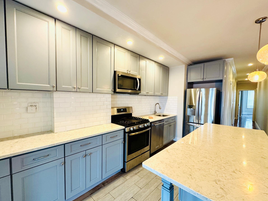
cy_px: 104
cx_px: 132
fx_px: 116
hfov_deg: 98.2
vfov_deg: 81.7
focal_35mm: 15
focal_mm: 2.22
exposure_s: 1/60
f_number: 2.2
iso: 400
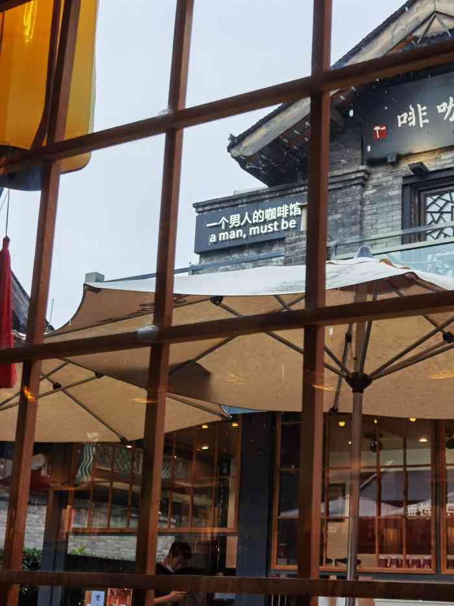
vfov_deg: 33.2
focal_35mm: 58
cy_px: 303
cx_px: 227
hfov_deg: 25.2
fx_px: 1014
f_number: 1.9
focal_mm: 6.71
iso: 50
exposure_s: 1/455
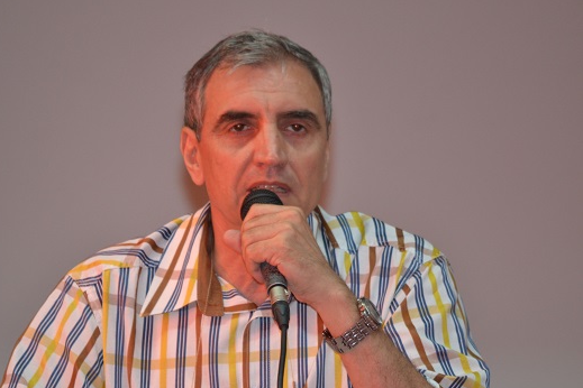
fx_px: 5894
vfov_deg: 3.8
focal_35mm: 364
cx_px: 230
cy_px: 214
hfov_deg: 5.7
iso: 800
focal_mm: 200
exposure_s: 1/30
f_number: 5.6
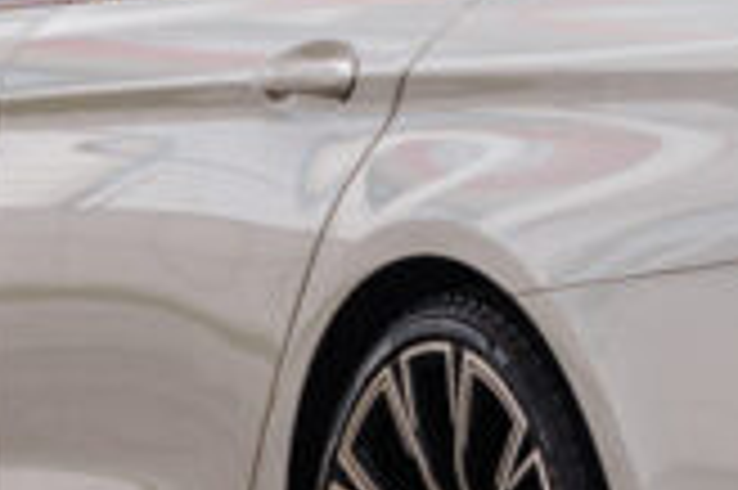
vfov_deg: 4.6
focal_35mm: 294
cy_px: -369
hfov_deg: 7.0
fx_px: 6021
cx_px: 770
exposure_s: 1/320
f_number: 2.8
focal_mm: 47
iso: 100
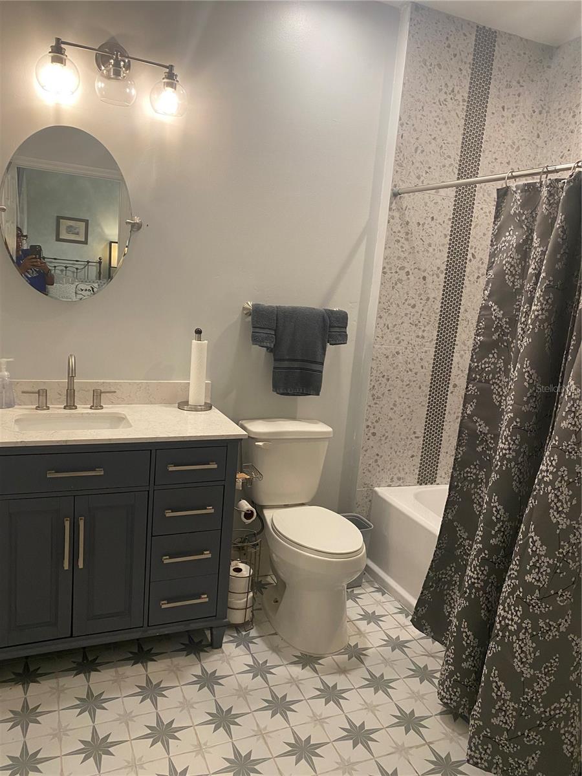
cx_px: 291
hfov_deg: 53.1
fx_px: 583
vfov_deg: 67.3
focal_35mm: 26
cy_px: 388
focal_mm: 4.25
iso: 100
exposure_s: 1/60
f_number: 1.8
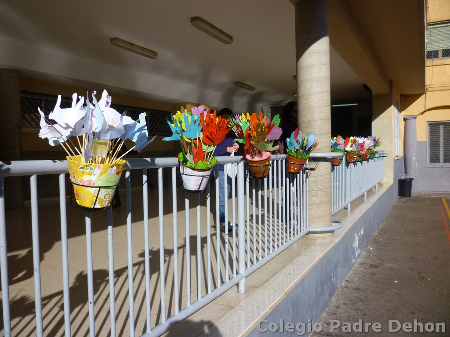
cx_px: 225
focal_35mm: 29
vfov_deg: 48.2
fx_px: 377
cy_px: 168
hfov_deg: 61.7
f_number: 4
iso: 80
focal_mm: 5.2
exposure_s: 1/800
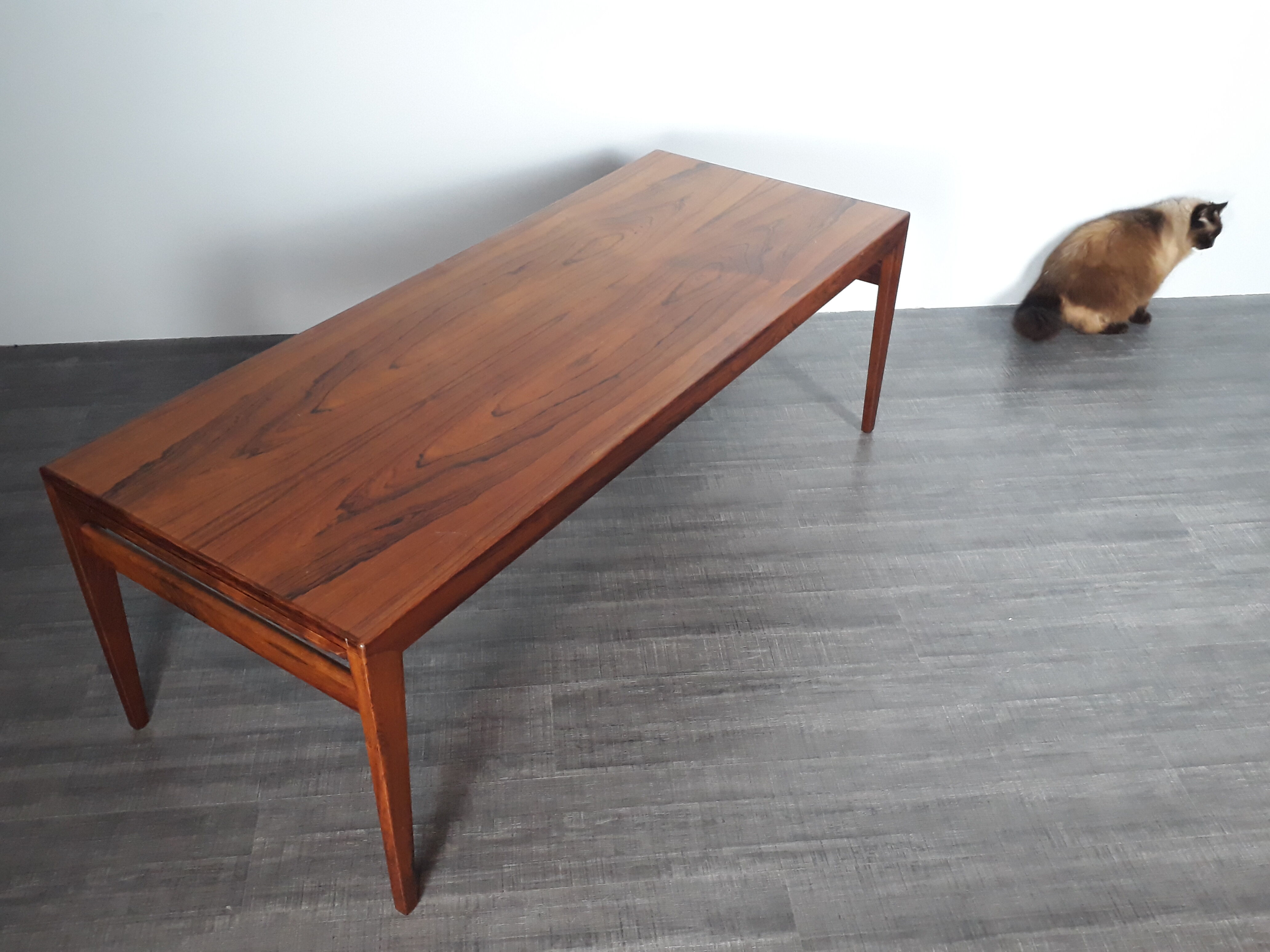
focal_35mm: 27
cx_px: 635
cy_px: 476
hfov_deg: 65.3
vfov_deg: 51.4
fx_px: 991
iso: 250
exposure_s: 1/17
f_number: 1.9
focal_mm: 3.6
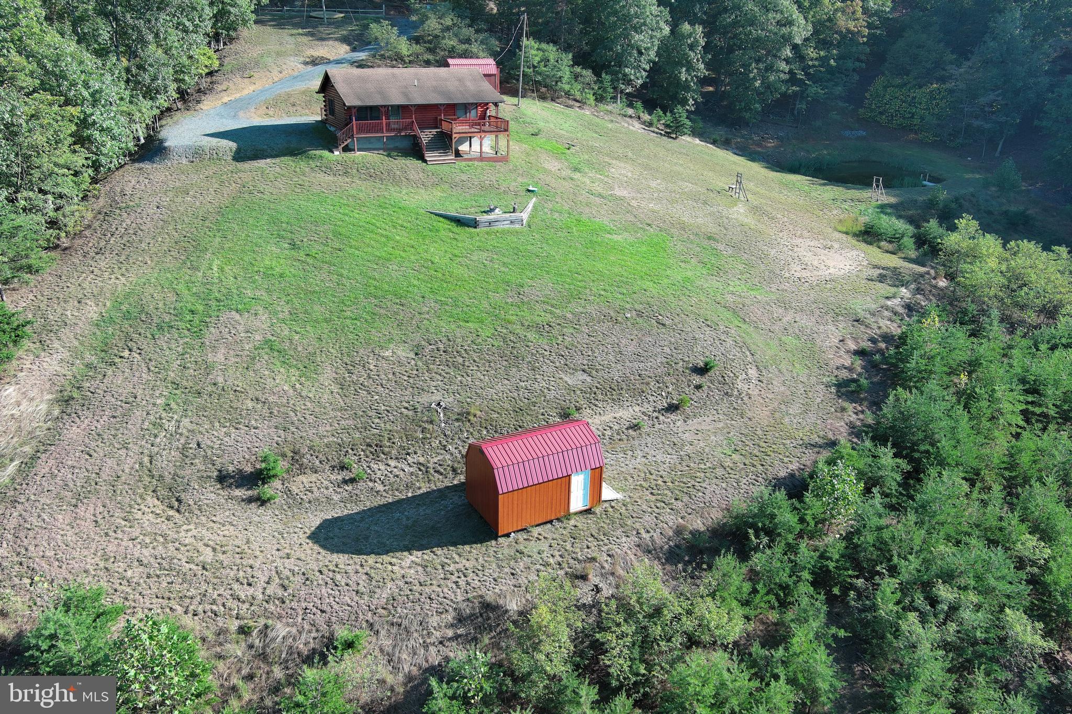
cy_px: 357
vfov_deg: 45.0
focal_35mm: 29
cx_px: 536
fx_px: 863
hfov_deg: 63.7
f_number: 2.8
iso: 100
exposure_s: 1/312
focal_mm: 10.57
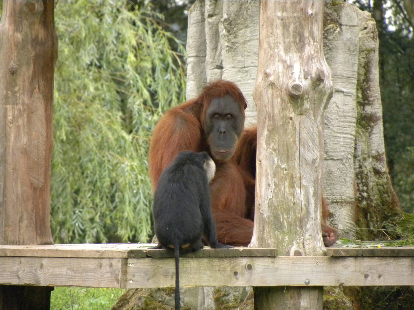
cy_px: 155
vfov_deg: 2.4
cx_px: 207
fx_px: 7463
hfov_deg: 3.2
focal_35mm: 624
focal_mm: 110.4
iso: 400
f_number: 5
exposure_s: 1/163
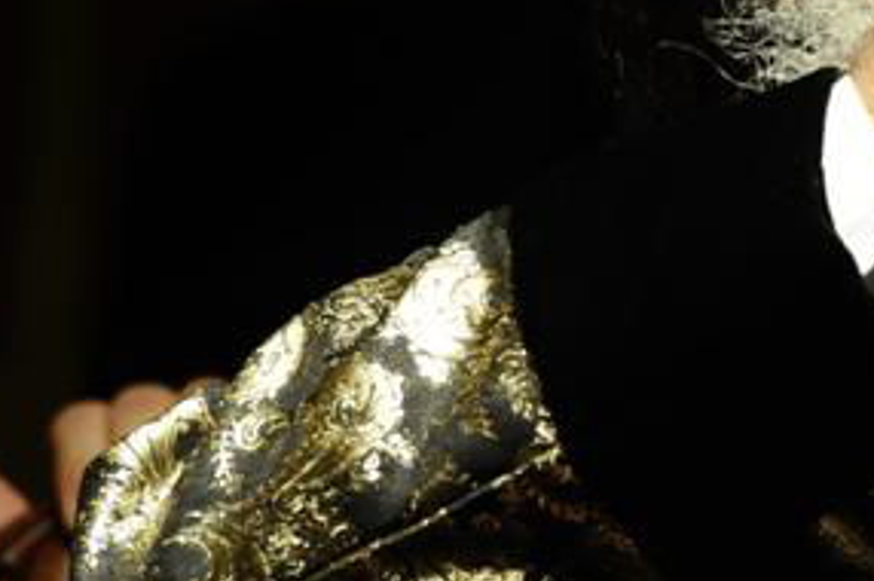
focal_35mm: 717
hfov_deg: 2.9
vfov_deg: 1.9
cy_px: -222
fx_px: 17387
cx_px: 1235
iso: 2000
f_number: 7.1
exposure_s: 1/160
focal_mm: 200
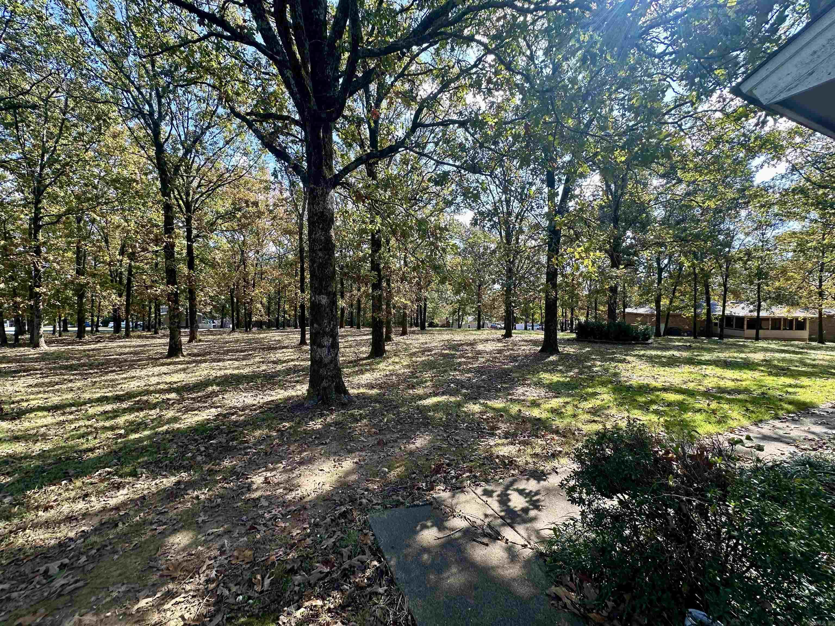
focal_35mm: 14
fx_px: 338
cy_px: 313
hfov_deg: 102.1
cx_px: 418
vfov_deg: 85.7
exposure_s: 1/225
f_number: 2.2
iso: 40
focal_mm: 2.22
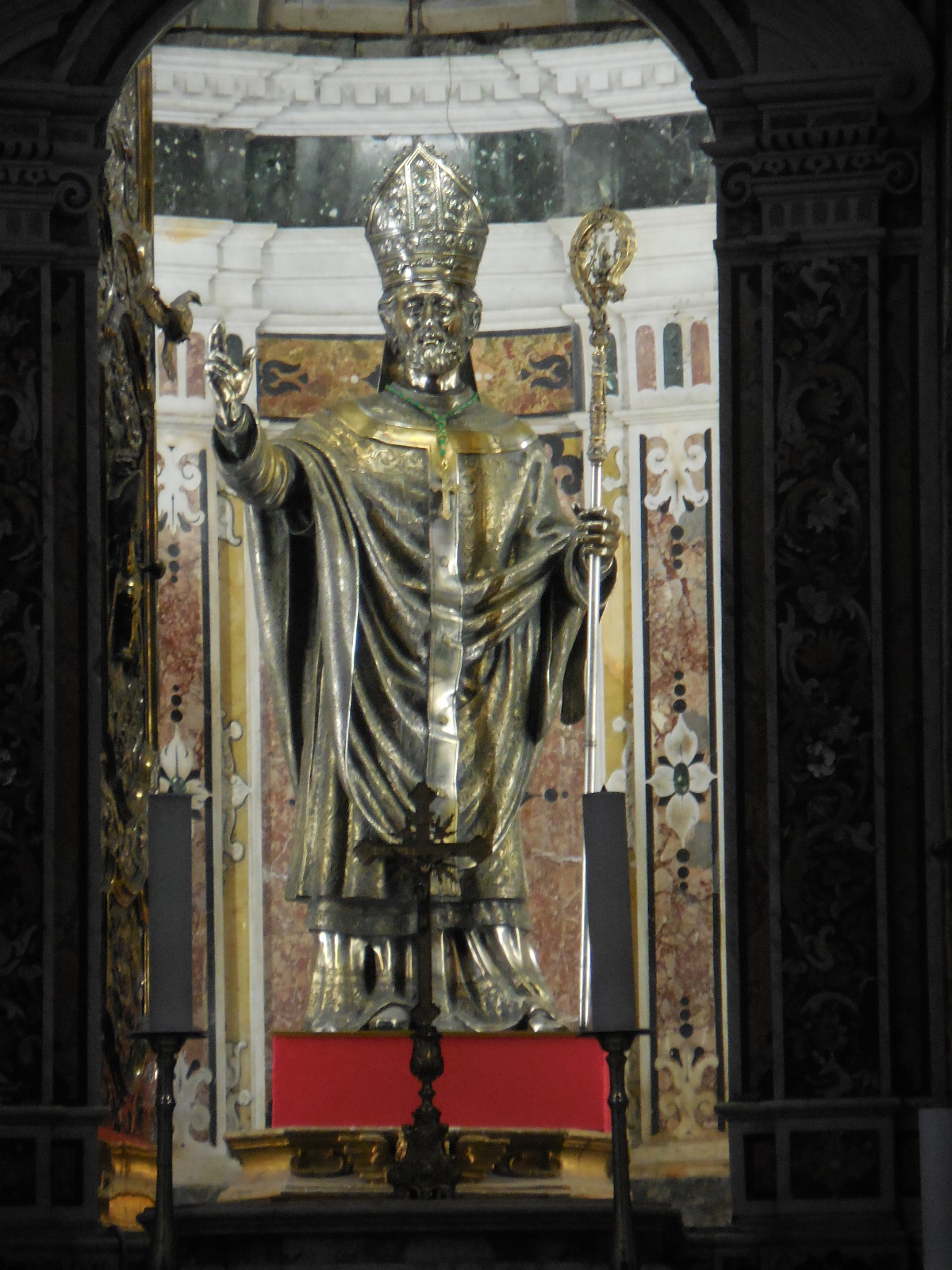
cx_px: 476
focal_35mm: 300
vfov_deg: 6.6
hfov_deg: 5.0
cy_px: 635
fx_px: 11001
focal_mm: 54
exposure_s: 1/15
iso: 800
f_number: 6.3
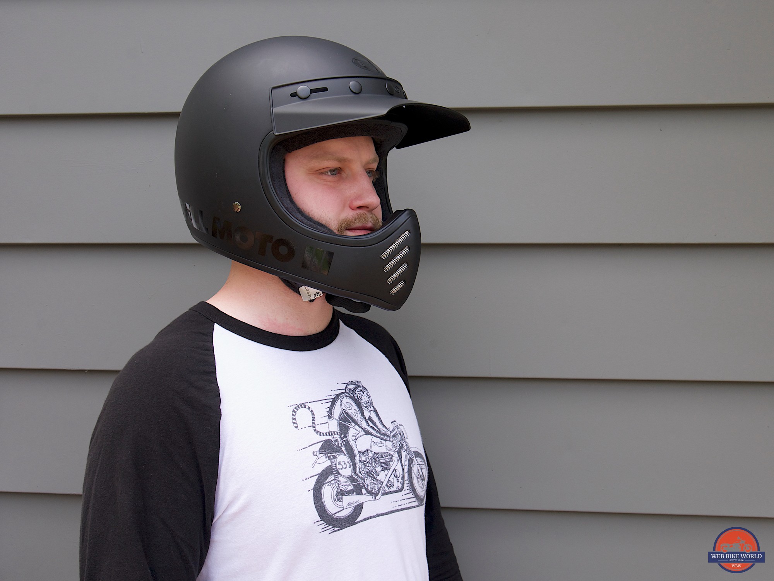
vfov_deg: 36.0
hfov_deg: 46.8
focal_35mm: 40
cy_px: 290
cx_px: 387
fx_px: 895
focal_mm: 20
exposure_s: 1/160
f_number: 5.6
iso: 200
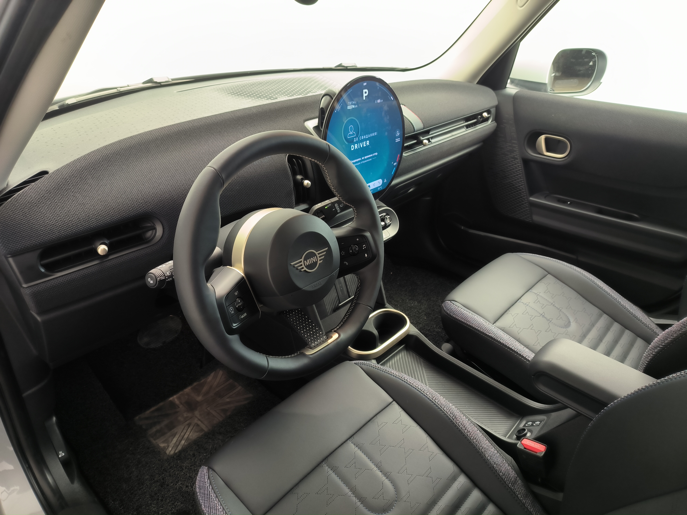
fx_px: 476
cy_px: 258
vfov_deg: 56.8
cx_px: 344
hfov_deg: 71.6
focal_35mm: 24
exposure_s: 1/50
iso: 644
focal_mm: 5.24
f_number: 1.7
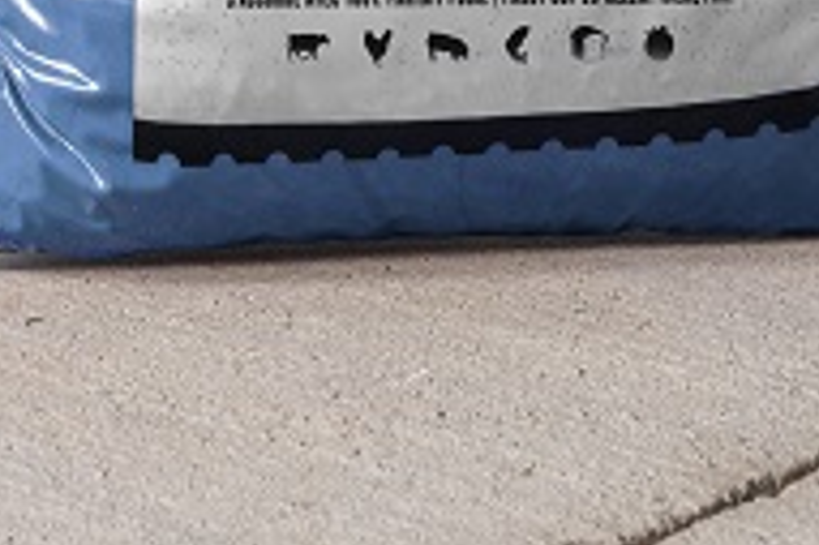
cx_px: -287
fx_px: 5569
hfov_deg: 8.3
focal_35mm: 245
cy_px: -961
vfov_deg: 5.3
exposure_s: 1/160
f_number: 4.5
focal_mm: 39
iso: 64
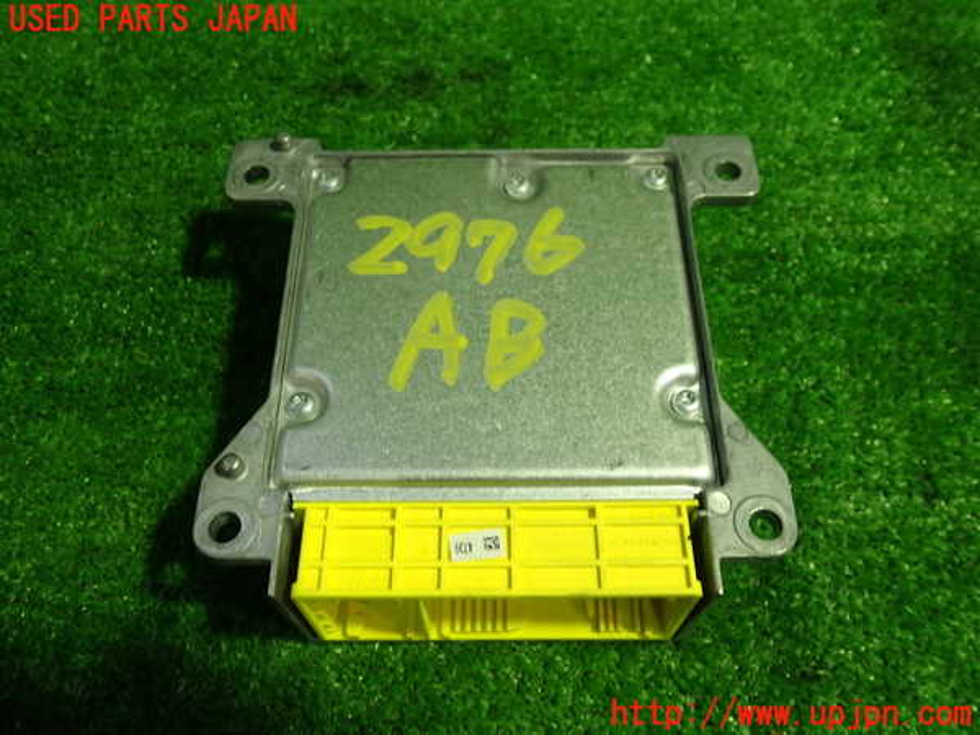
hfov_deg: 60.0
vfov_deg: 46.8
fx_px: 849
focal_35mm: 30
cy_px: 368
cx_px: 490
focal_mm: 5.4
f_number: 2.3
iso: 200
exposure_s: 1/50
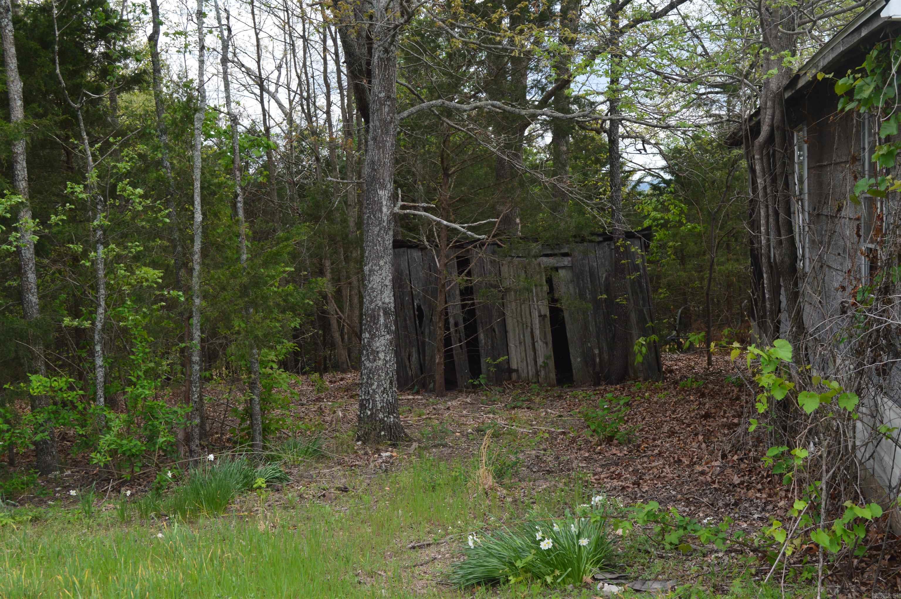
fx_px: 1200
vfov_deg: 28.0
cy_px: 300
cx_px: 450
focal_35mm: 48
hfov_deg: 41.1
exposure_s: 1/200
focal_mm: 32
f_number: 10
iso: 400
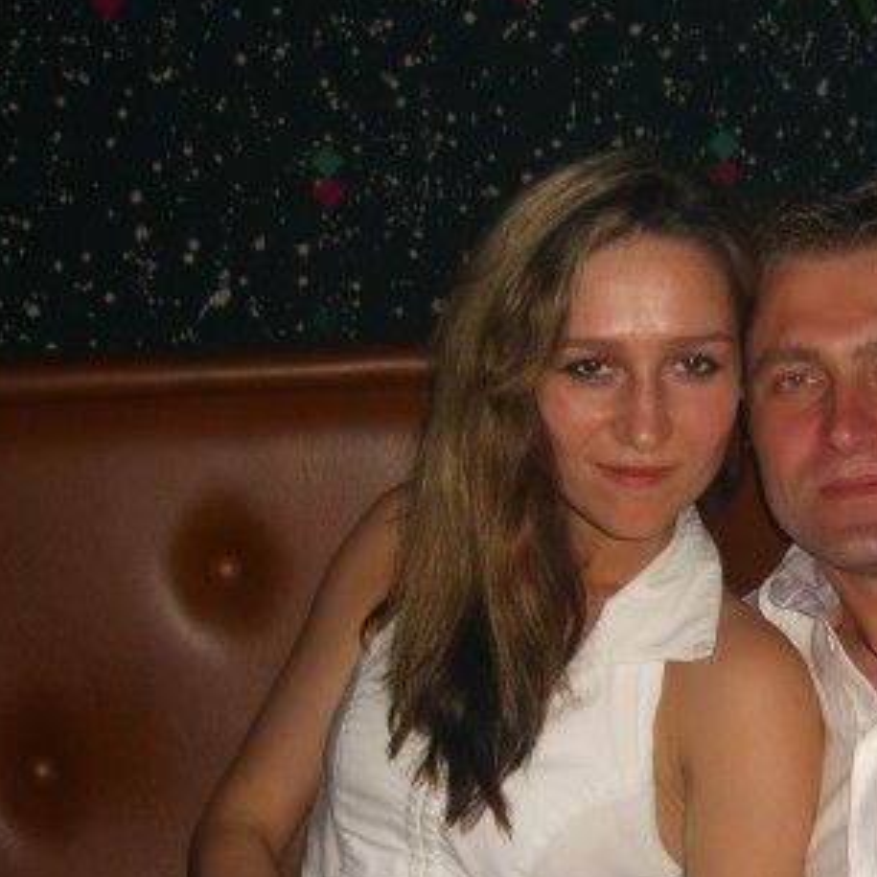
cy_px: 621
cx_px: 742
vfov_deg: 25.9
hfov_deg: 25.5
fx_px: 1892
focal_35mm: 66
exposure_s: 1/60
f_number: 2.8
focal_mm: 7.9
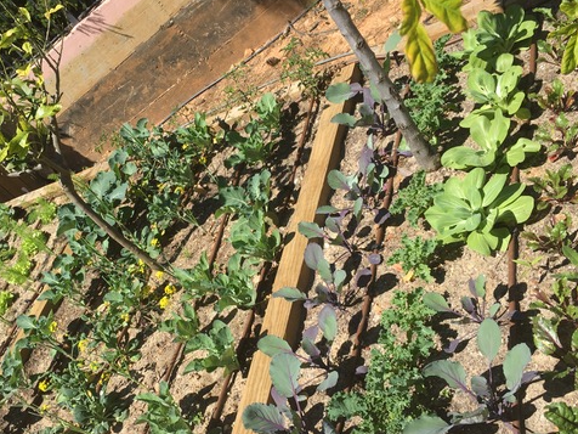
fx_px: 651
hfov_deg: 47.6
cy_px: 244
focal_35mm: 39
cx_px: 231
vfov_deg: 36.8
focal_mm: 4.15
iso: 25
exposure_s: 1/1202
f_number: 2.2
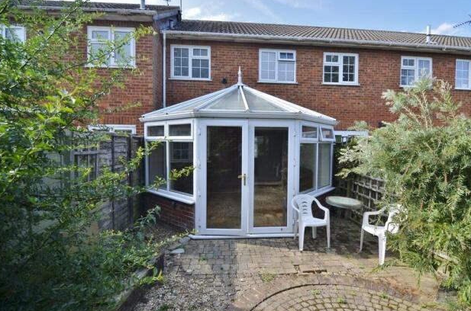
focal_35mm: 18
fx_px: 229
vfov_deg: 68.5
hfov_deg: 91.6
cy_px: 150
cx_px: 244
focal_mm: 11
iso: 200
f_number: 7.1
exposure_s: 1/200
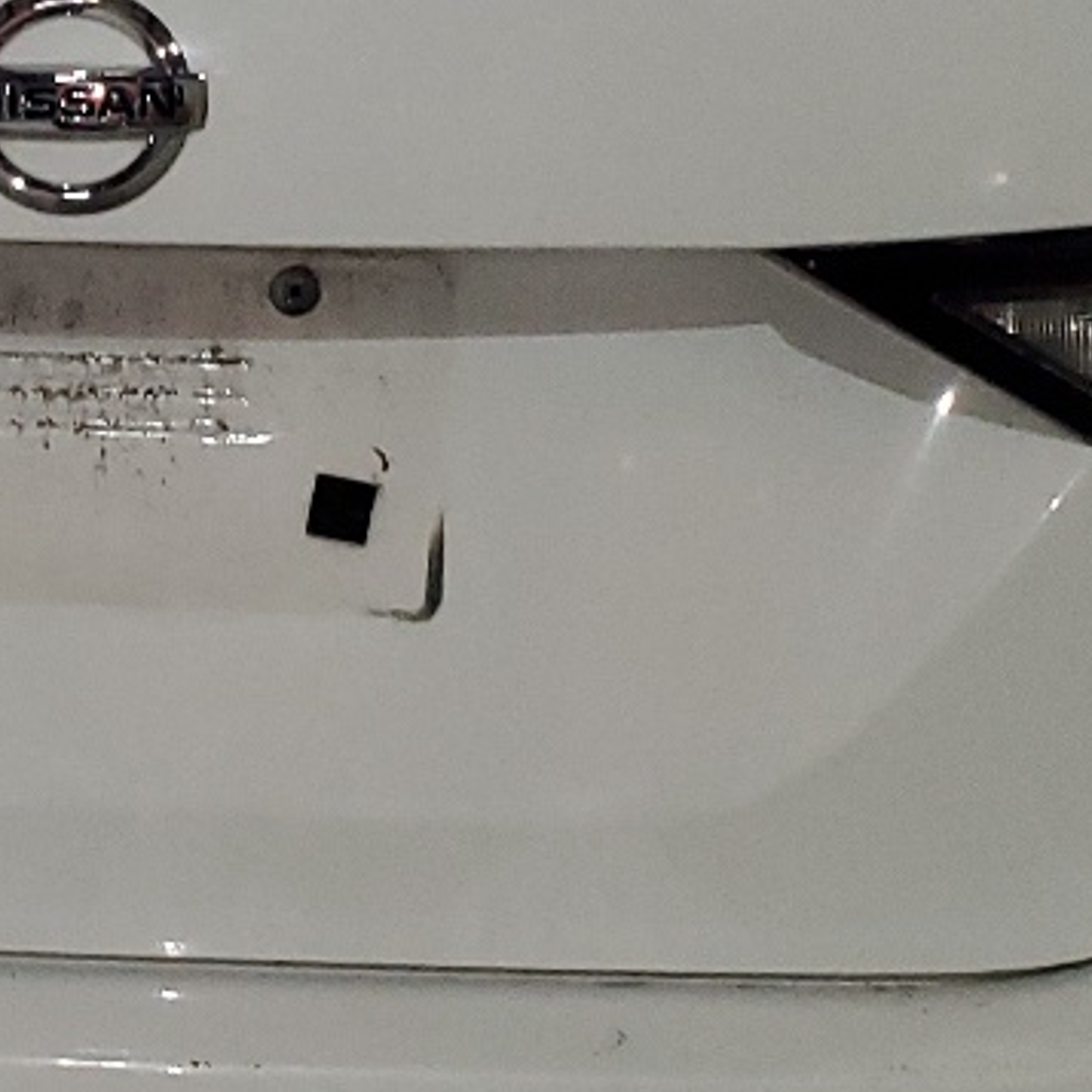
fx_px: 3676
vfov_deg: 16.9
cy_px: 416
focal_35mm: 103
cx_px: 52
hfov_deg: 16.6
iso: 415
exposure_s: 1/60.2
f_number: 1.5
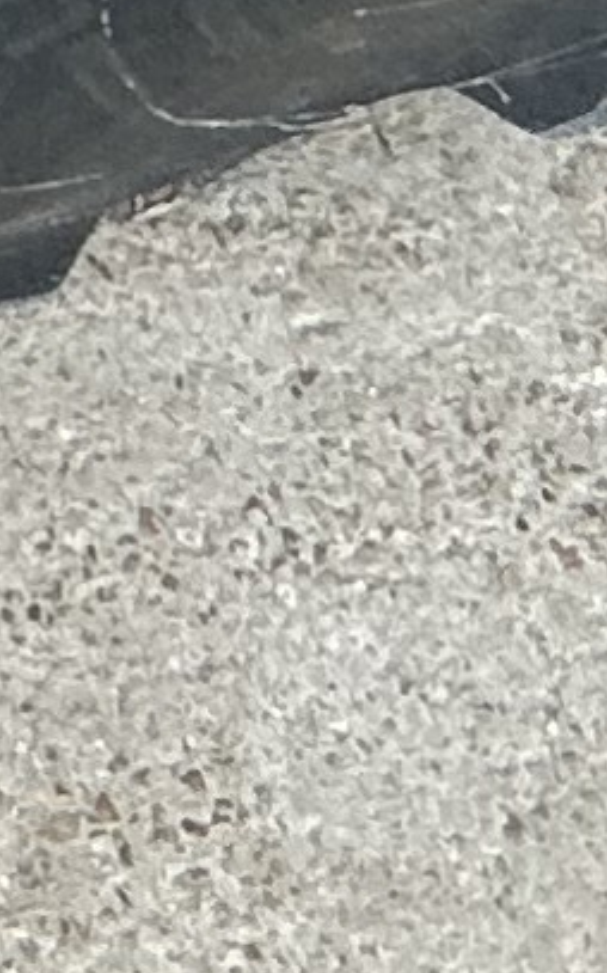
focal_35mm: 147
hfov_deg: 8.6
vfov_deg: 11.2
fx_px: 3895
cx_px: -440
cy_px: -1578
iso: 64
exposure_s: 1/99
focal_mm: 2.22
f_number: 2.2
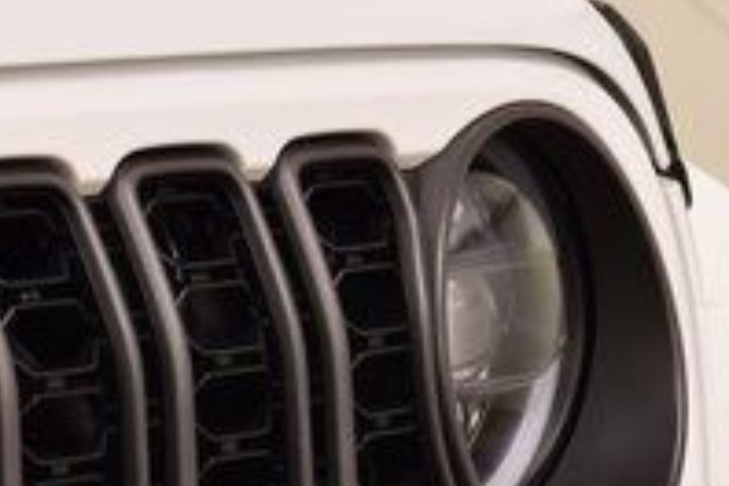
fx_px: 6864
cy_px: 296
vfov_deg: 4.1
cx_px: -158
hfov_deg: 6.0
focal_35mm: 339
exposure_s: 1/30
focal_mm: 70
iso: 400
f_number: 7.1
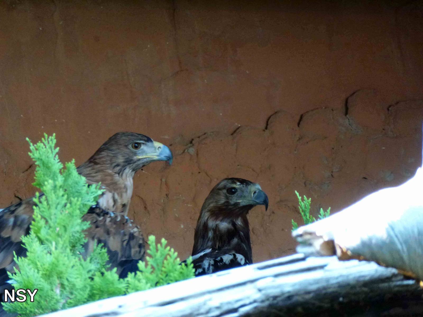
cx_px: 212
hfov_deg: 5.2
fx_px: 4692
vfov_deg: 3.9
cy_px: 158
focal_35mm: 384
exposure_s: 1/25
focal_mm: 68.8
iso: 400
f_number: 5.9
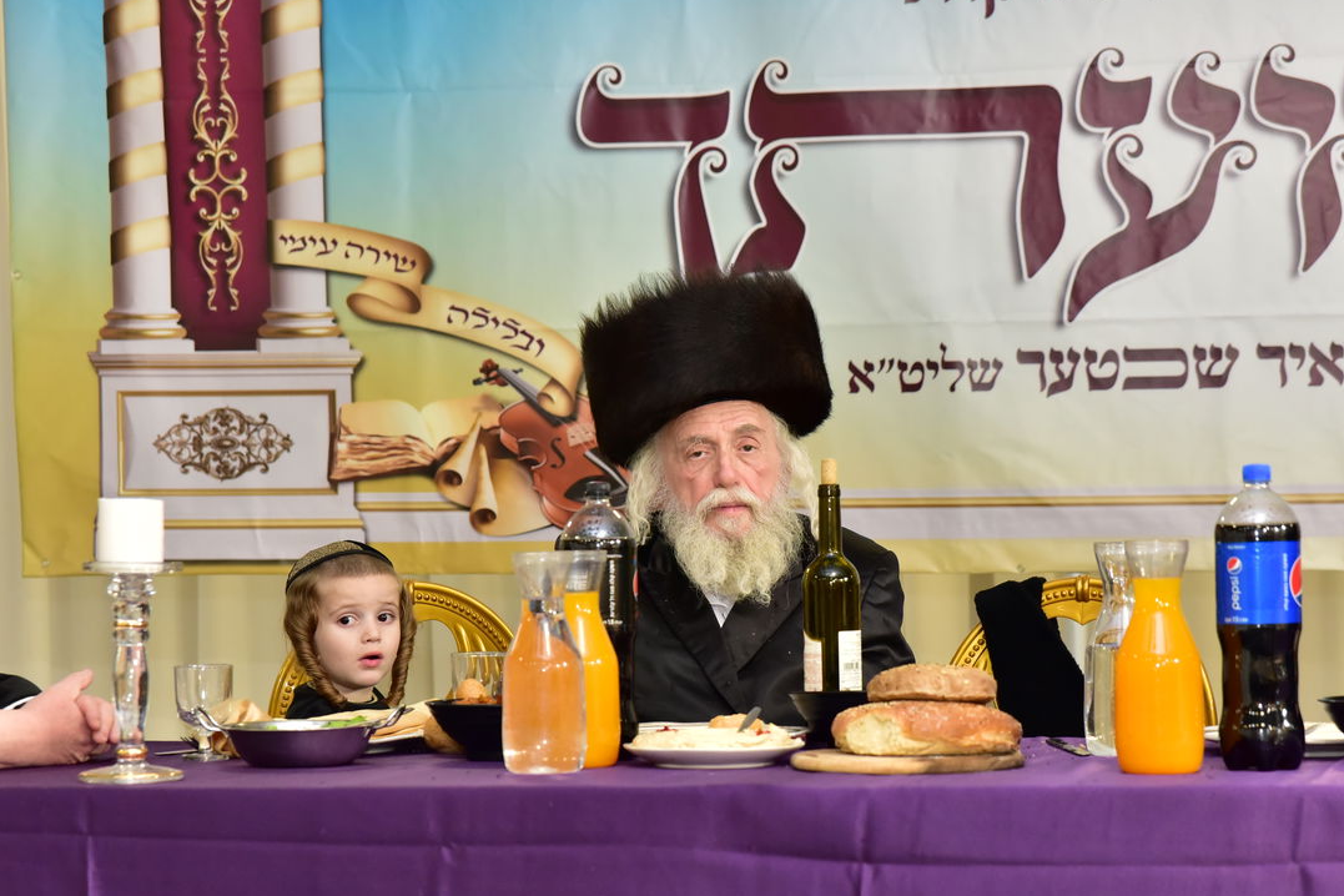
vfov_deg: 15.0
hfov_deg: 22.4
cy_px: 565
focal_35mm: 91
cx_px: 751
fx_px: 3397
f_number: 4.5
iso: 1600
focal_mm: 70
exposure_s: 1/250
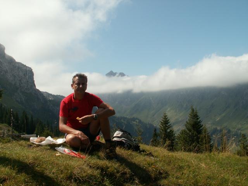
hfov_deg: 52.6
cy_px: 93
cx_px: 124
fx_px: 251
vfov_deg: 40.7
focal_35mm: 35
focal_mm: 5.86
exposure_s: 1/200
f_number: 8
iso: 50
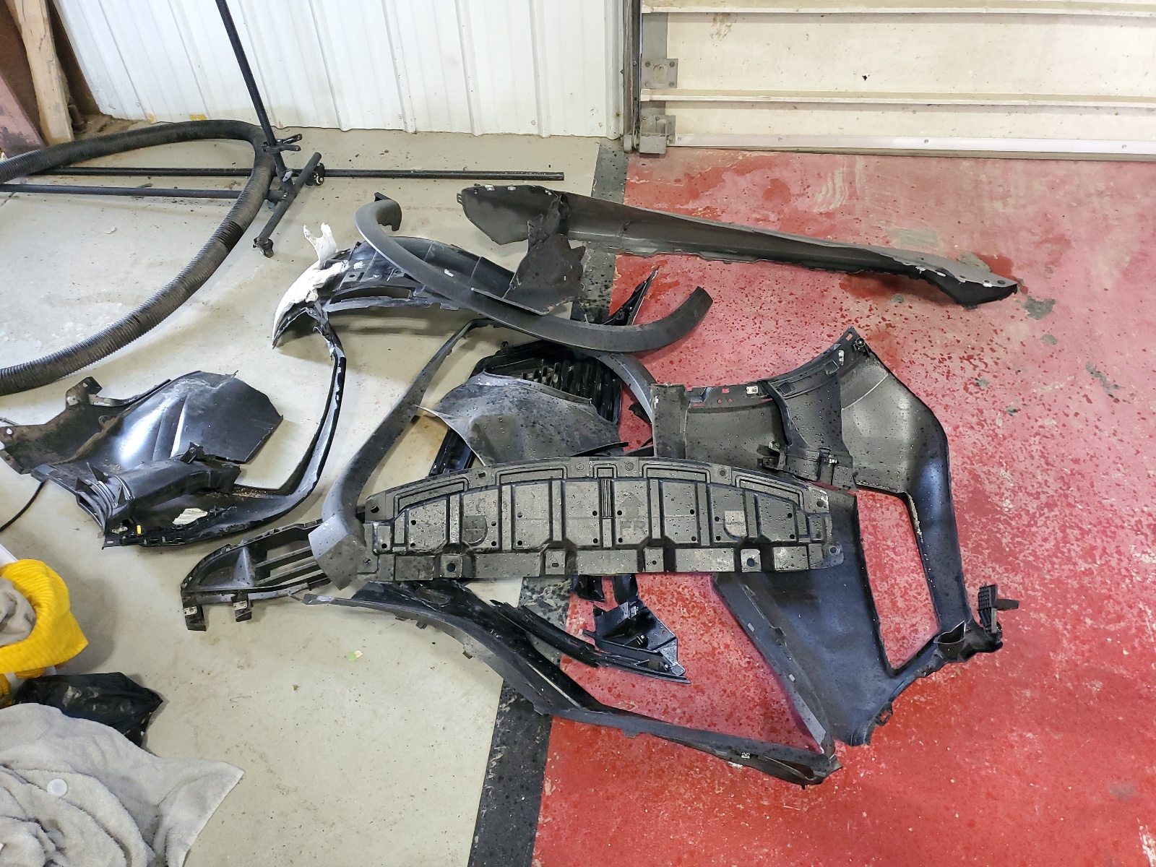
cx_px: 578
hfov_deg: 67.3
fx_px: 868
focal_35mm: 26
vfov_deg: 53.1
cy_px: 434
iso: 221
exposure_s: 1/60.2
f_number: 1.5
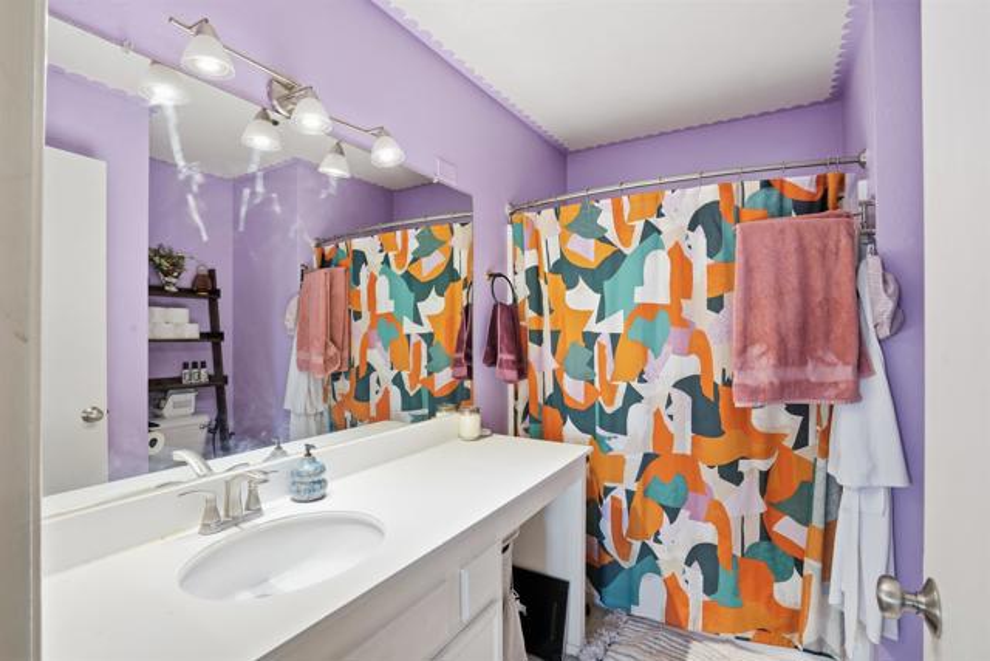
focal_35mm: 16
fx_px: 440
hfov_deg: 96.7
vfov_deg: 73.8
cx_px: 495
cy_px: 330
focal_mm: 16
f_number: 11
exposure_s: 1/25
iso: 500
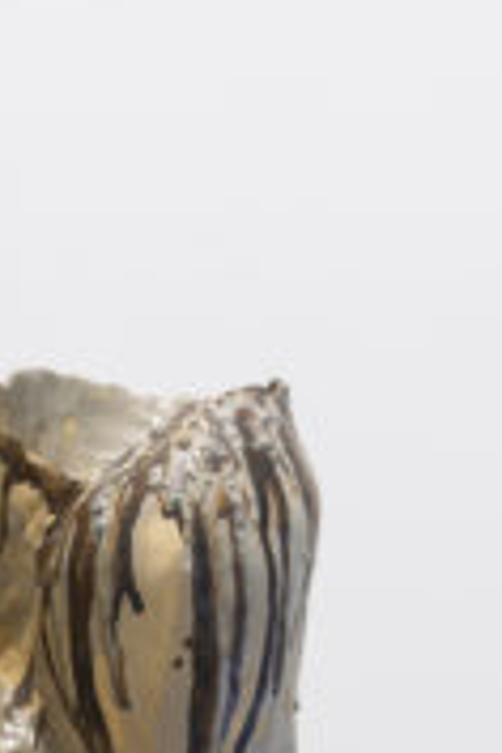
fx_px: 2426
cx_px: 72
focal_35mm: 116
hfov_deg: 11.8
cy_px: 1155
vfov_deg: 16.0
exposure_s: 1/1.25
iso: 100
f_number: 11
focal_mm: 35
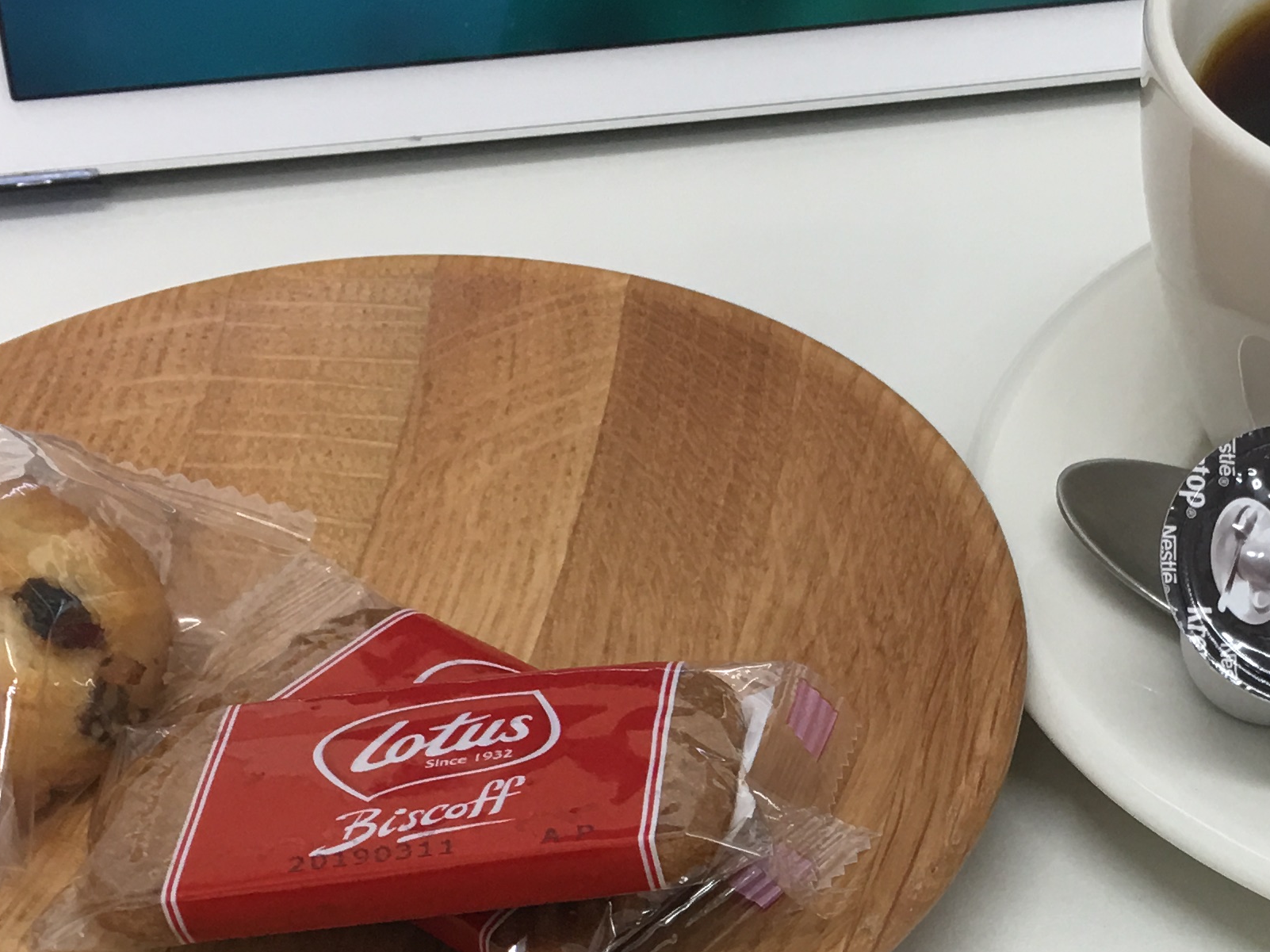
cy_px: 1021
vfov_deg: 19.4
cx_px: 995
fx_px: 2678
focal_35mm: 73
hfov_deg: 26.2
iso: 25
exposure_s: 1/15
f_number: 2.2
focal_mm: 4.15
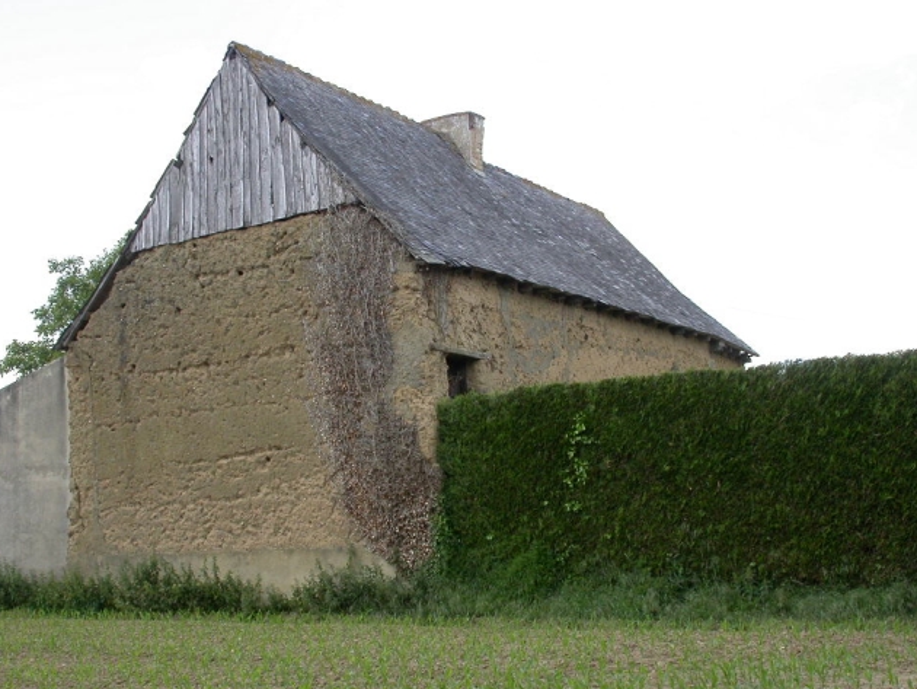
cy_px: 355
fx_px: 1378
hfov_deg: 36.8
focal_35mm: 52
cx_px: 445
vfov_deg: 28.0
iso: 100
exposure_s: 1/140
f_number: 6.4
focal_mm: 10
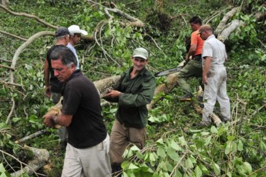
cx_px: 133
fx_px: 377
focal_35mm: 51
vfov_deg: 26.5
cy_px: 88
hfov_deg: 38.9
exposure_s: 1/800
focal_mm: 34
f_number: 8
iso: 640
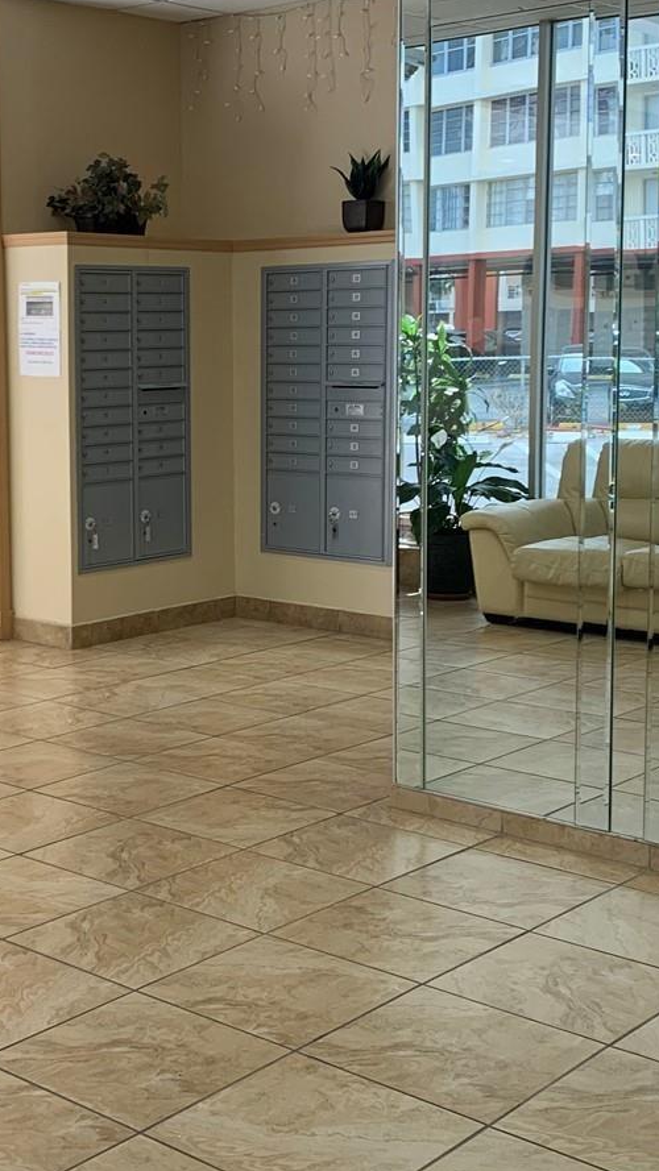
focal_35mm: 51
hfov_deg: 23.2
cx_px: 159
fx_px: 1584
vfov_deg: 40.5
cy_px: 533
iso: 50
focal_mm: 4.25
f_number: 1.8
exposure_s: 1/120
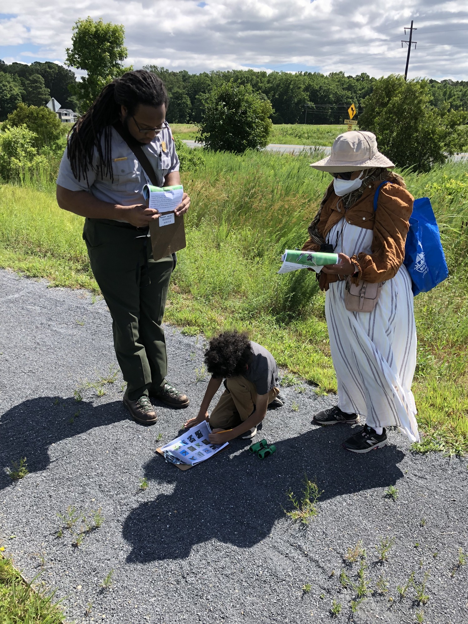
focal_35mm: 28
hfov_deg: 49.7
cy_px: 312
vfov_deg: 63.4
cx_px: 234
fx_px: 505
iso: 20
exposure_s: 1/1056
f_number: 1.8
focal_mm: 3.99
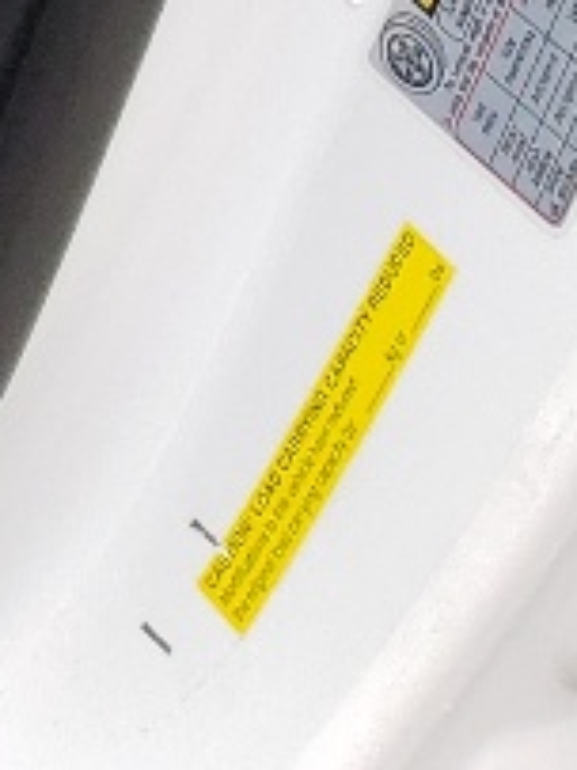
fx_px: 4561
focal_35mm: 205
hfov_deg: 5.7
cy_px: -1434
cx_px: -2076
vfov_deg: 8.3
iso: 50
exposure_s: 1/128
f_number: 1.5
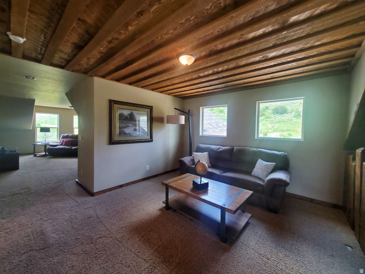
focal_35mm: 13
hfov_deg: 106.2
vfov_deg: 89.9
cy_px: 137
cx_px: 182
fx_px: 137
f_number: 2.2
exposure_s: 1/60
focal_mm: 1.8
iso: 160
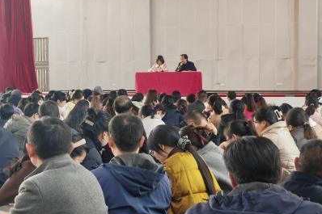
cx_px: 161
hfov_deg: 22.2
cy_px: 111
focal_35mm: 92
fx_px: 823
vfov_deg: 14.9
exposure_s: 1/50
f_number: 2.4
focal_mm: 8.67
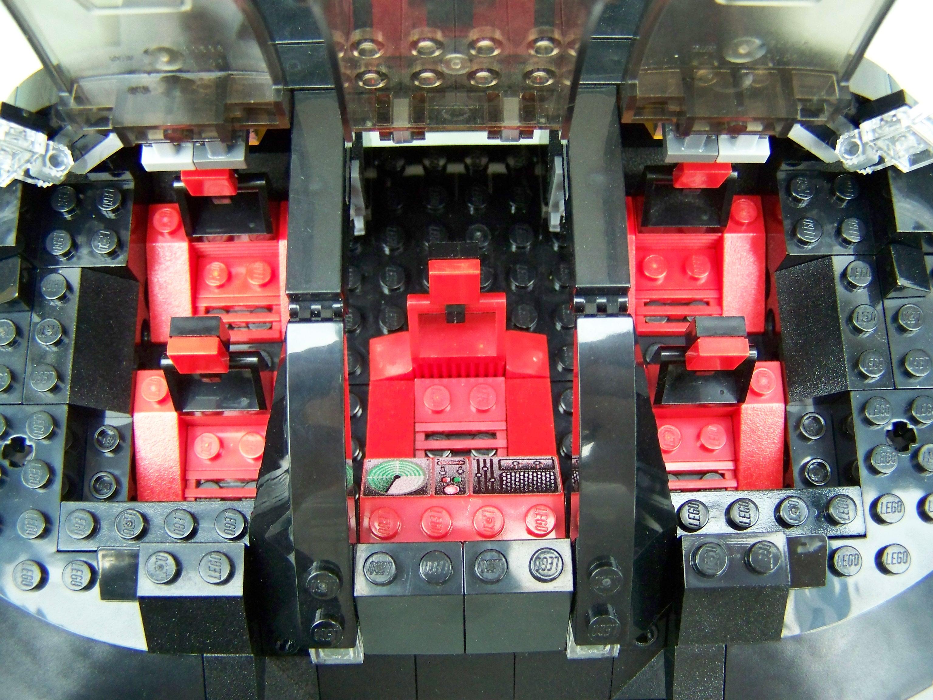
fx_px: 1024
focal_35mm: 38
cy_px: 350
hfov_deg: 49.0
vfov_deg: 37.7
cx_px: 466
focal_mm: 6.3
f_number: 2.8
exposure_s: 1/60
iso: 250
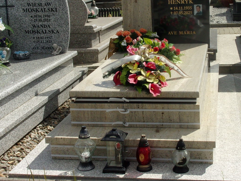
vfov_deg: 20.7
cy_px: 71
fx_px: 494
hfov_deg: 27.3
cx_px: 156
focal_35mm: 71
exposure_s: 1/160
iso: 80
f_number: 11.8
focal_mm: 6.4
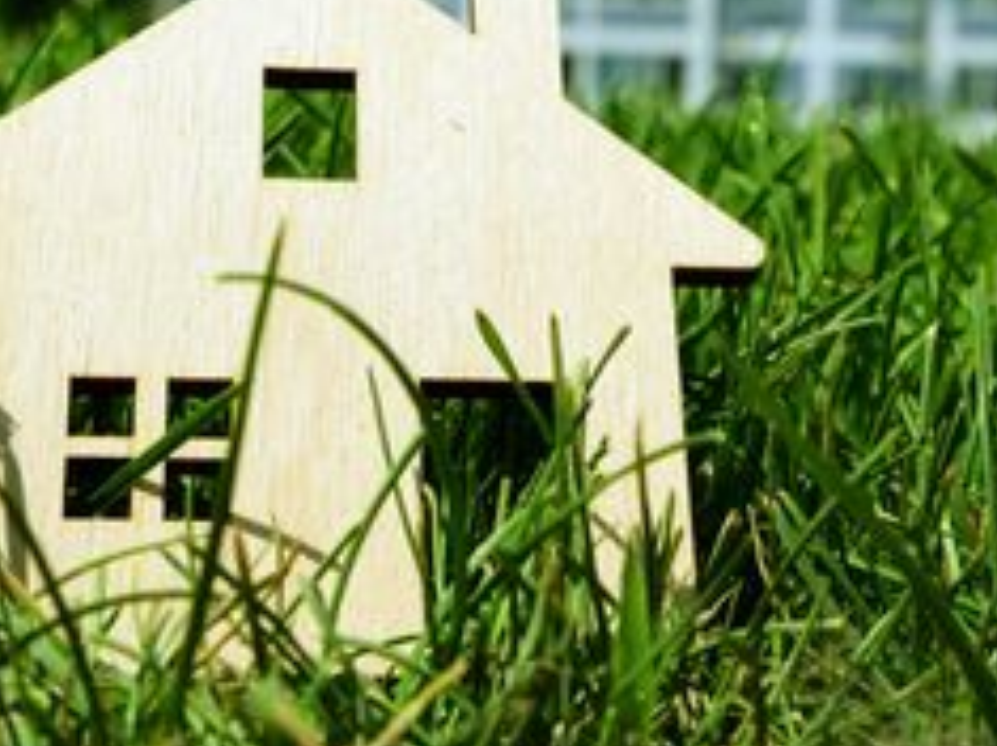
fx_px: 2648
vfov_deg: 15.9
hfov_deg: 21.3
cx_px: 636
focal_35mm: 92
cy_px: 127
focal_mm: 27
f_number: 10
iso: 200
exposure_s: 1/640
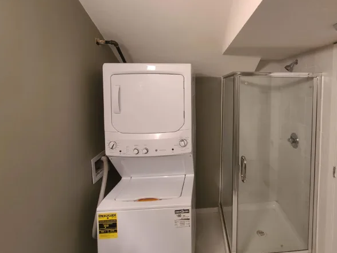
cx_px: 215
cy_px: 94
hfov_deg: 88.8
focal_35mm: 17
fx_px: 165
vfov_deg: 73.4
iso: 400
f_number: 2.2
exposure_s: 1/30
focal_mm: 2.2
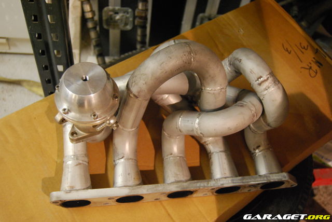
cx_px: 166
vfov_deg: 32.0
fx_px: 388
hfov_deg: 46.4
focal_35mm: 42
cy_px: 111
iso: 1600
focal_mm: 28
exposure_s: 1/25
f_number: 4.2
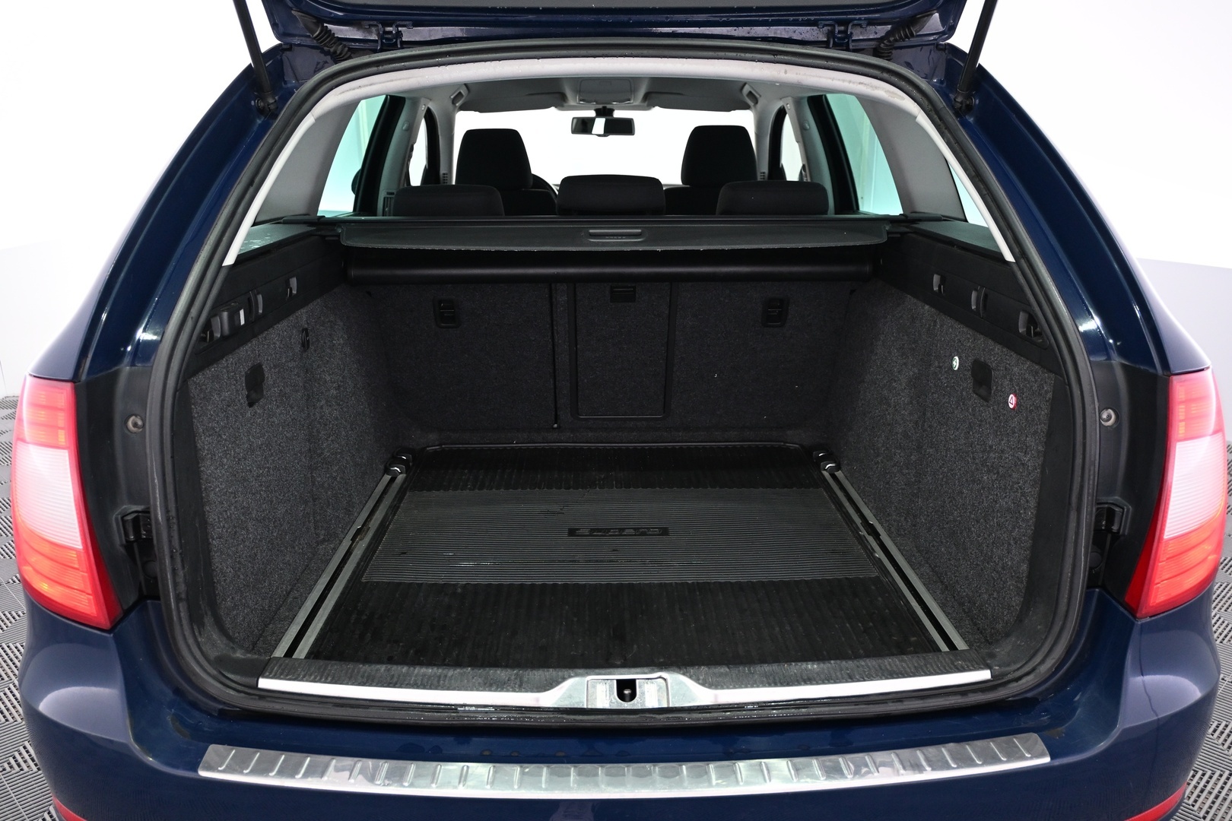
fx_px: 1001
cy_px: 410
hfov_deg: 63.2
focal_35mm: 29
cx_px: 616
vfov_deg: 44.6
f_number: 3.8
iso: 1250
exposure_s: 1/30
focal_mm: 19.5
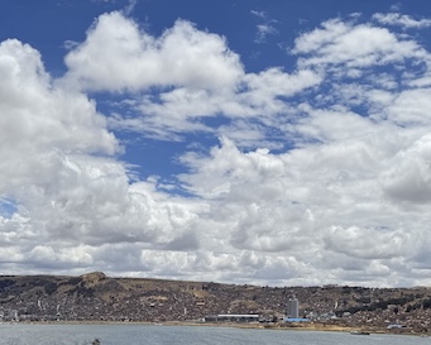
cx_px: 278
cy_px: 215
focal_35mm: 55
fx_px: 702
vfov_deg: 27.5
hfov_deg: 33.9
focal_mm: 6.76
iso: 80
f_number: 1.78
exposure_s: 1/14286
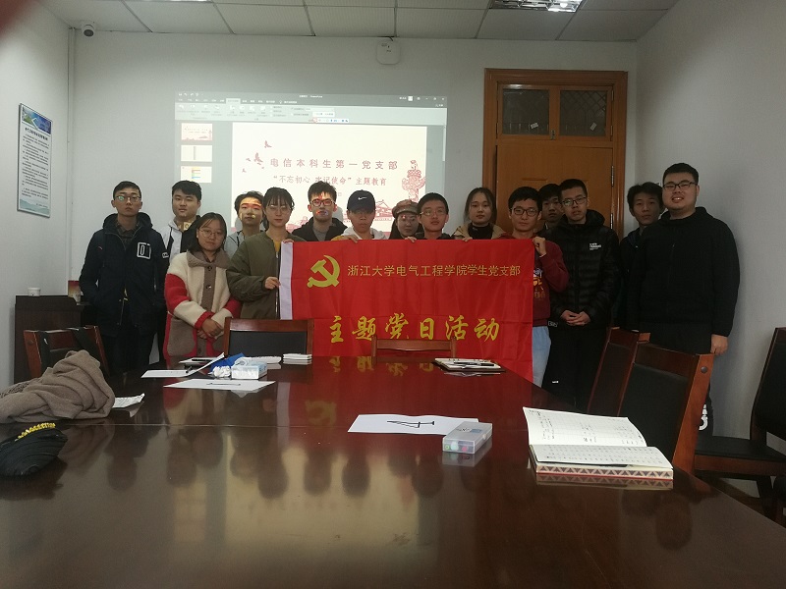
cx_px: 393
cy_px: 294
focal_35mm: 29
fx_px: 658
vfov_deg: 48.2
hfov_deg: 61.7
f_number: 2.2
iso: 125
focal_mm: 3.95
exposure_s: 1/33.3
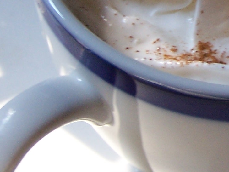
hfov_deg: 9.9
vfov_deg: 7.4
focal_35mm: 198
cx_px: 272
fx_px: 1309
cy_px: -40
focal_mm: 9.3
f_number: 3.1
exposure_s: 1/30
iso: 100
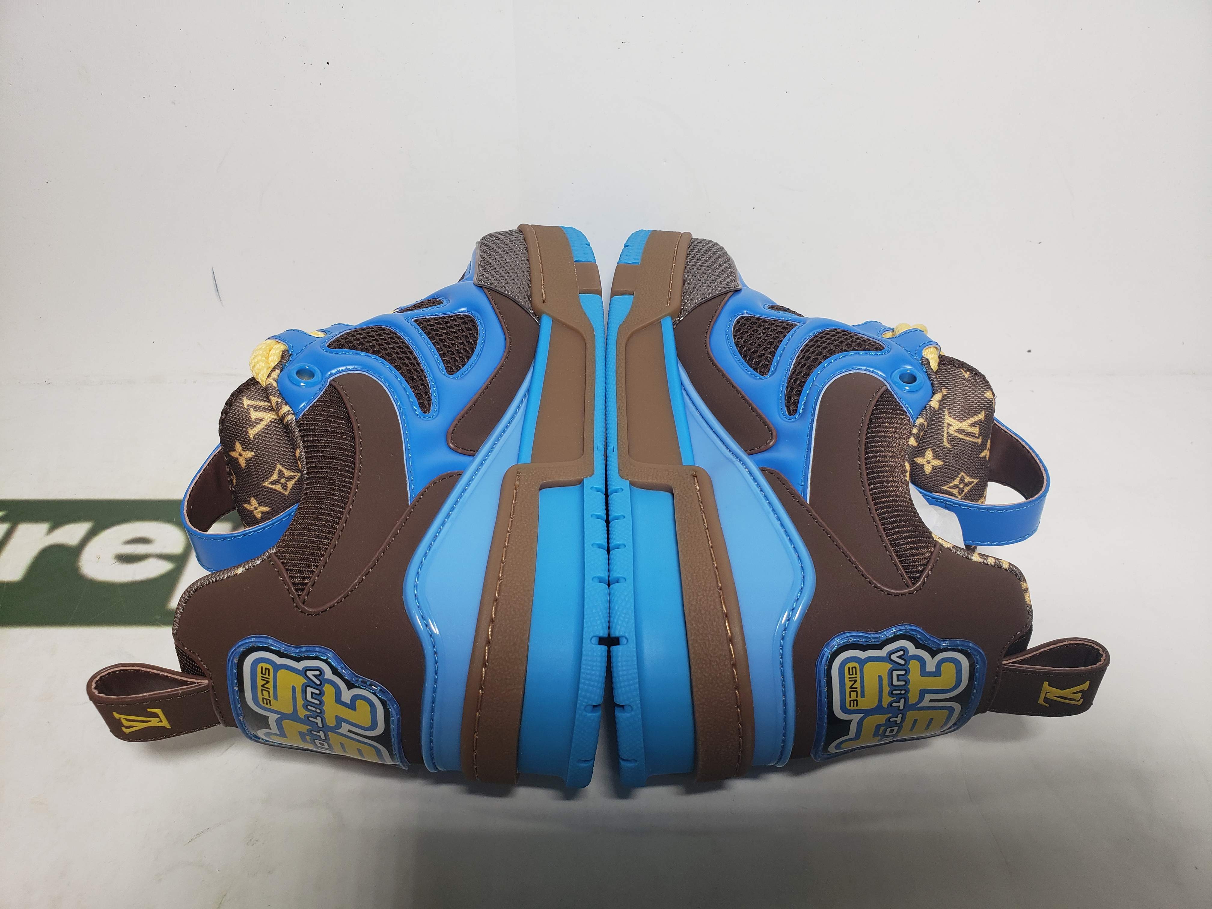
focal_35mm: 26
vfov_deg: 53.1
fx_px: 910
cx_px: 606
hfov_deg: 67.3
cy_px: 454
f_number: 2.4
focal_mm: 4.3
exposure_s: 1/180
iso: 50
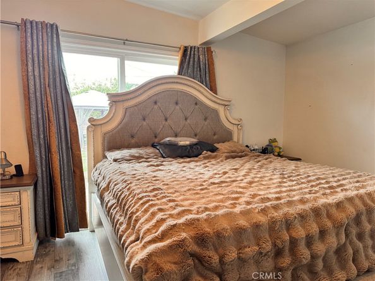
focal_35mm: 24
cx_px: 188
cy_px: 140
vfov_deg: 56.8
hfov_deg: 71.6
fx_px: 260
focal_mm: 6.76
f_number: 1.78
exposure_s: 1/60
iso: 250
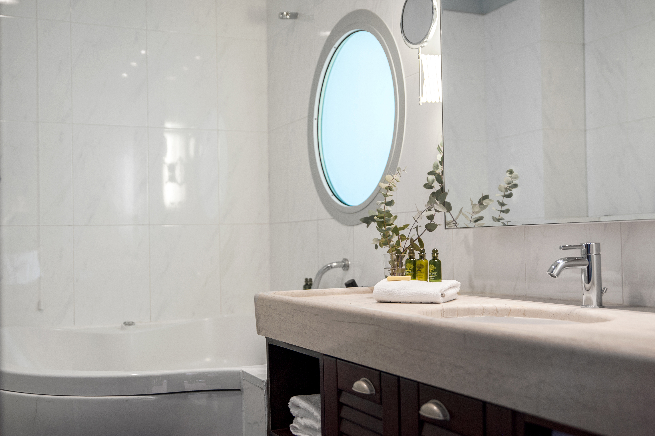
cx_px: 328
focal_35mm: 42
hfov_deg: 46.4
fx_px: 764
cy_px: 218
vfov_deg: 31.9
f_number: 4
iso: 400
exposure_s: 1/40
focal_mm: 42
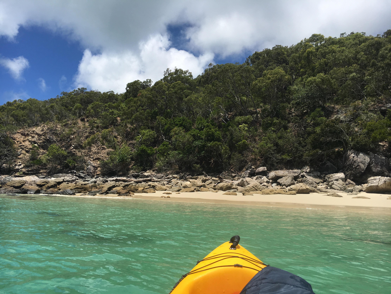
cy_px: 147
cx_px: 196
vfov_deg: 48.2
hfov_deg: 61.7
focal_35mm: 29
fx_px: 328
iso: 25
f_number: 2.2
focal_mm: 4.15
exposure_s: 1/2653
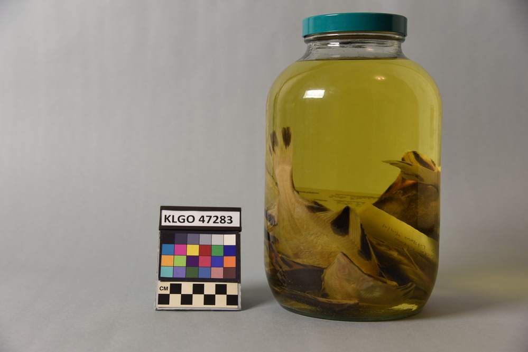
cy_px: 176
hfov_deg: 34.5
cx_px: 264
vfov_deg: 23.4
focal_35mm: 58
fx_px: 851
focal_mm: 58
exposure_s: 1/125
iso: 500
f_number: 5.6
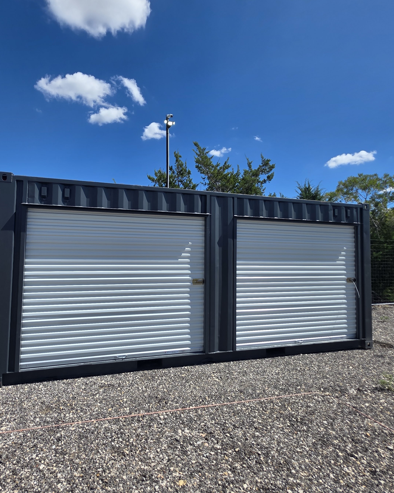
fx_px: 277
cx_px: 170
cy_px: 236
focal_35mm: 19
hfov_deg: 70.5
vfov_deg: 83.2
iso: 40
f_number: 1.9
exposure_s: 1/3059
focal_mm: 2.2
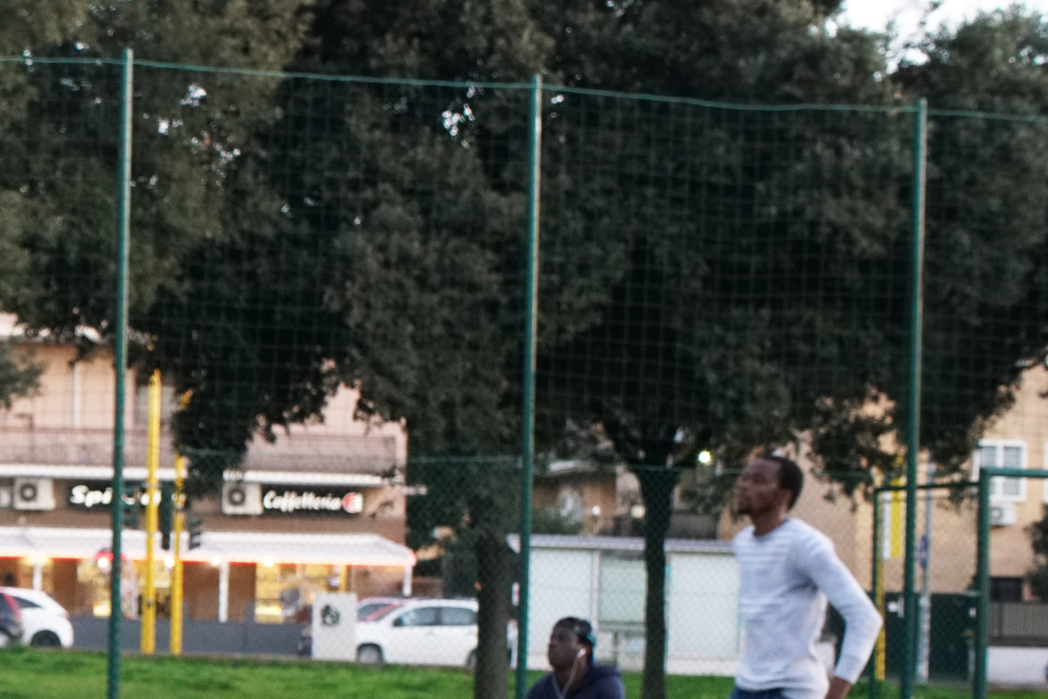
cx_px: -307
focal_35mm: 99
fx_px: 2882
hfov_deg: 19.1
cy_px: 615
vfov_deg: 13.7
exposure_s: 1/80
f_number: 7.1
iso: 2500
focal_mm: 35
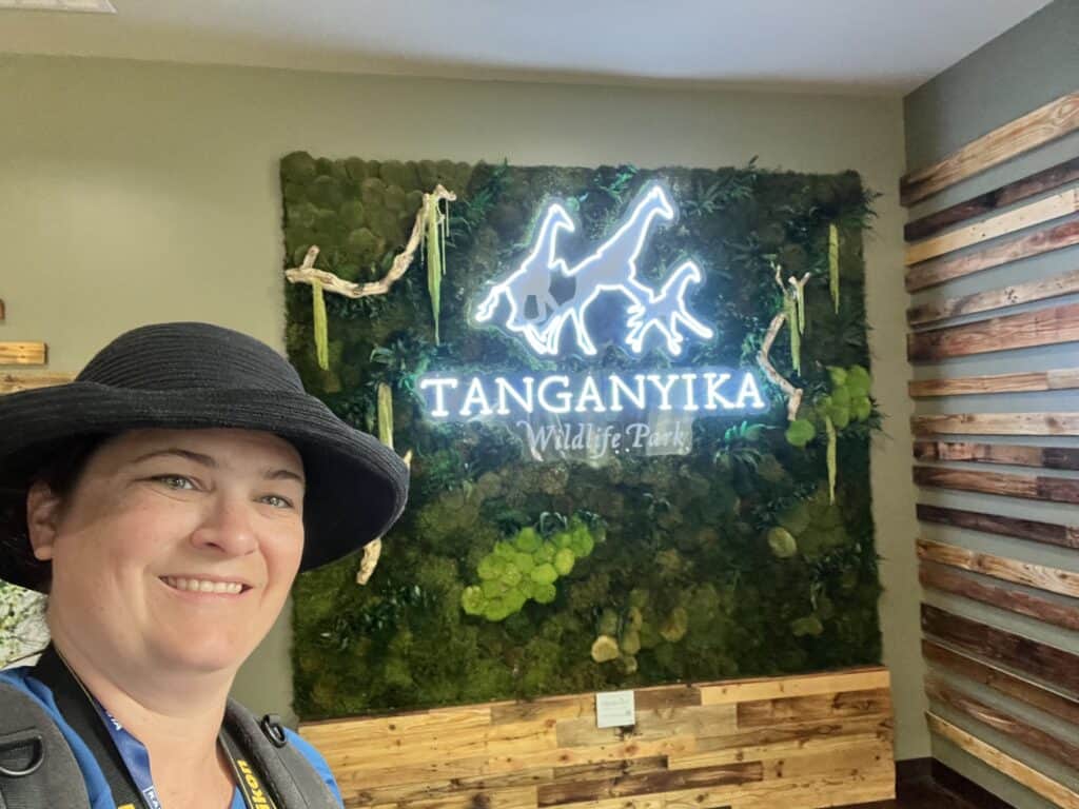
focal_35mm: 23
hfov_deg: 73.9
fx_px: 717
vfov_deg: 58.9
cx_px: 540
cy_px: 404
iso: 250
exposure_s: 1/60
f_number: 2.2
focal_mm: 2.71
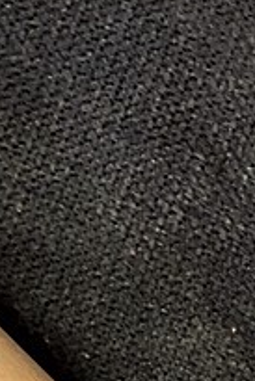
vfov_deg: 9.9
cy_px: 876
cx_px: 616
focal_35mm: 186
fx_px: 1973
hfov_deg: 7.0
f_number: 1.8
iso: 320
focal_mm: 4.25
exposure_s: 1/40
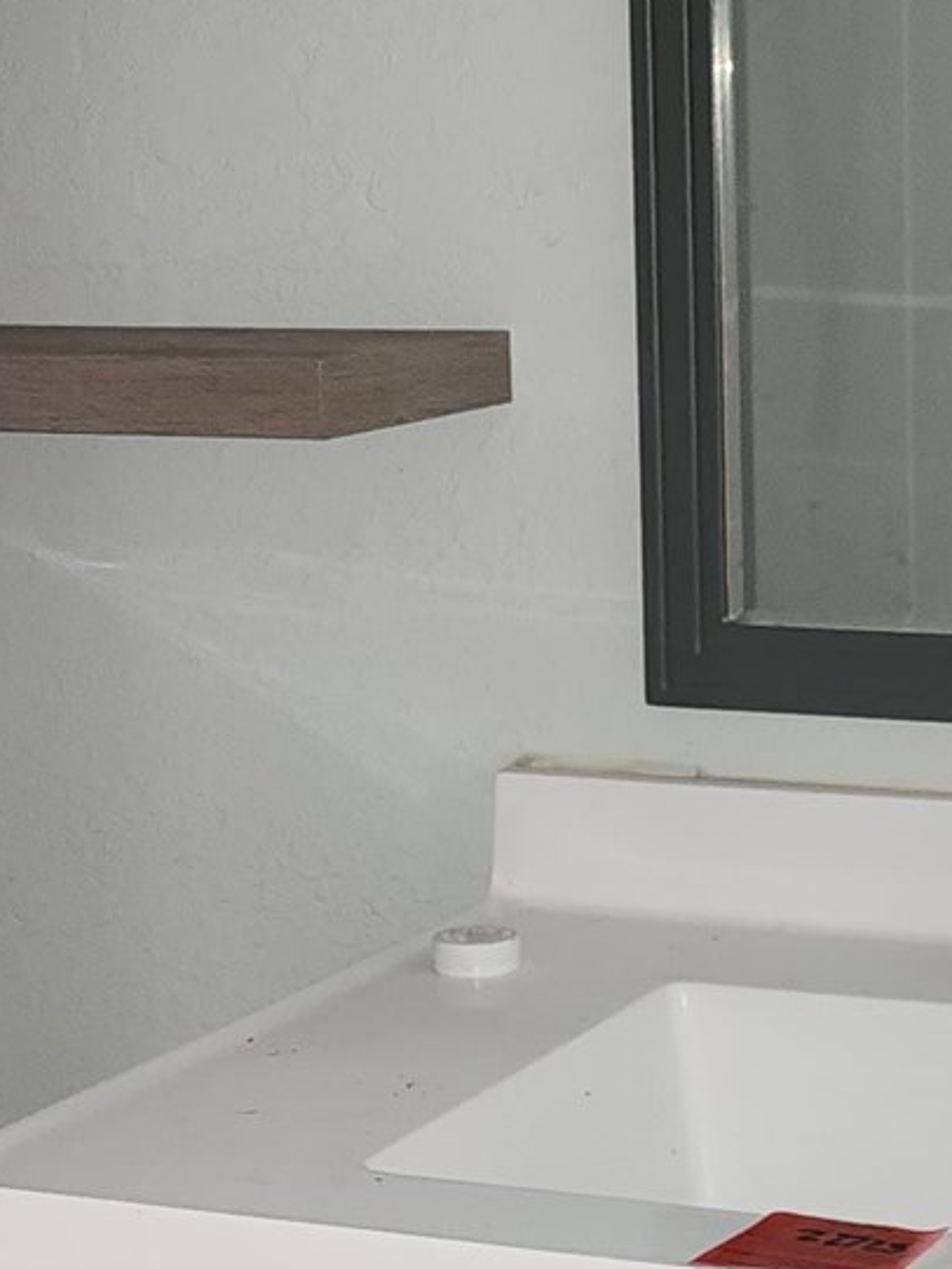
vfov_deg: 20.0
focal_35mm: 98
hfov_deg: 15.0
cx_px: 703
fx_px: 3592
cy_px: 678
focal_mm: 6.4
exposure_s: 1/24
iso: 100
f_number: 1.8
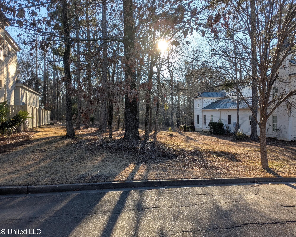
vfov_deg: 50.0
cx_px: 154
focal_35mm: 29
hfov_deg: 60.4
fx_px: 254
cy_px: 121
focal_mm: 4.38
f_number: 1.73
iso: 47
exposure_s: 1/1114
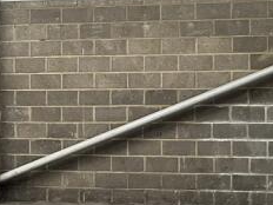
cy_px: 104
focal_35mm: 115
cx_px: -26
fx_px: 907
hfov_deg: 16.6
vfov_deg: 12.9
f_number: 1.6
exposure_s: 1/60
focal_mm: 5.1
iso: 160
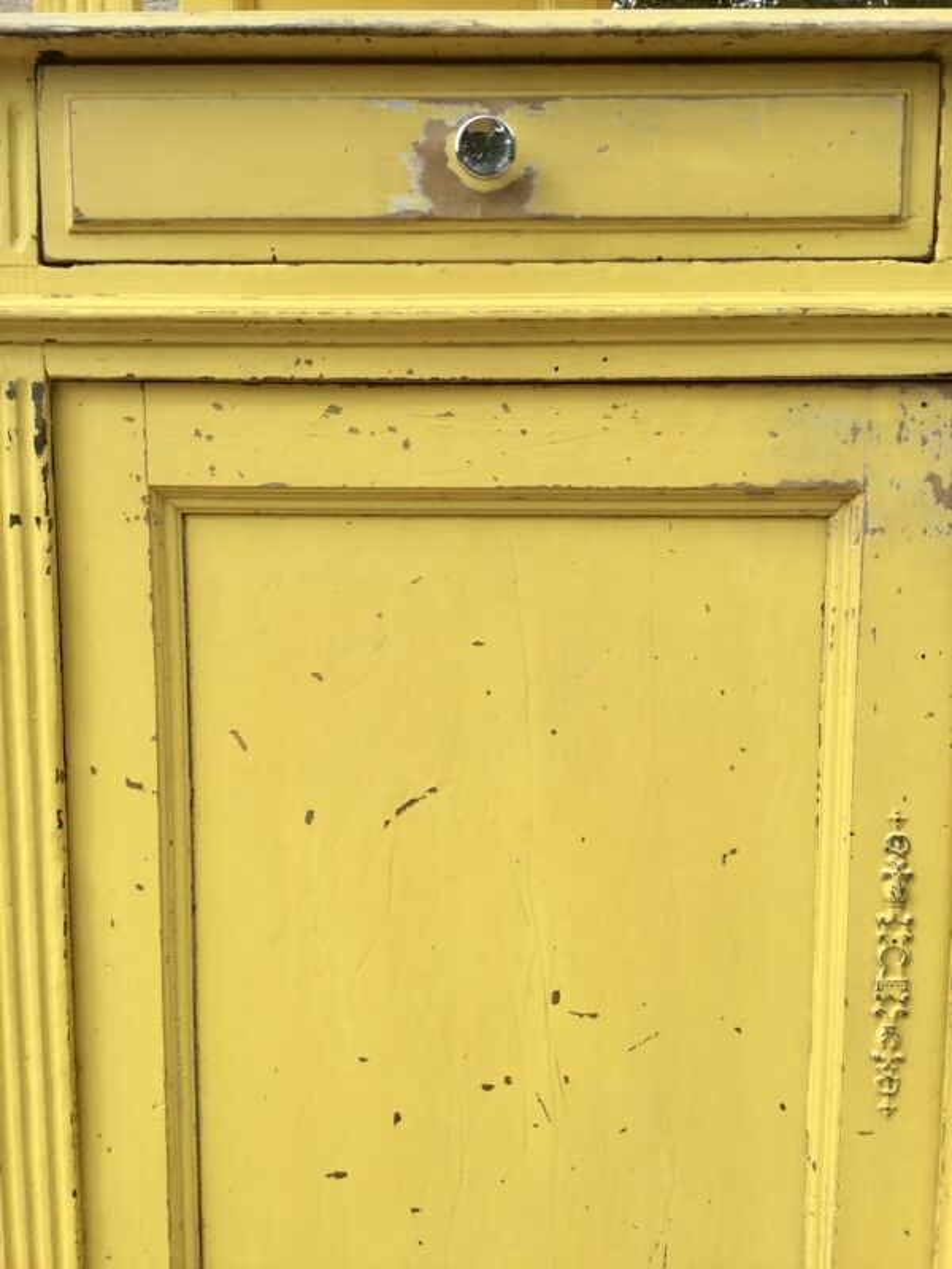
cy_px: 634
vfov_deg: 58.4
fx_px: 1137
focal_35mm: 31
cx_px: 476
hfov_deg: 45.4
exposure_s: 1/657
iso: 25
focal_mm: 3.3
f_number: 2.4
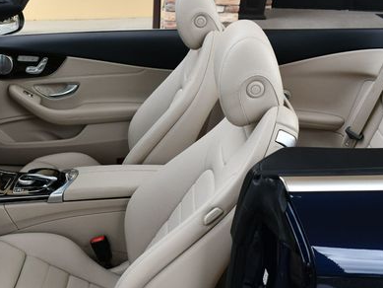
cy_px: 184
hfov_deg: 32.8
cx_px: 73
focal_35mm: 57
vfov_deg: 25.6
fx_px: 631
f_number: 5.6
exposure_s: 1/250
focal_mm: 18
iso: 250
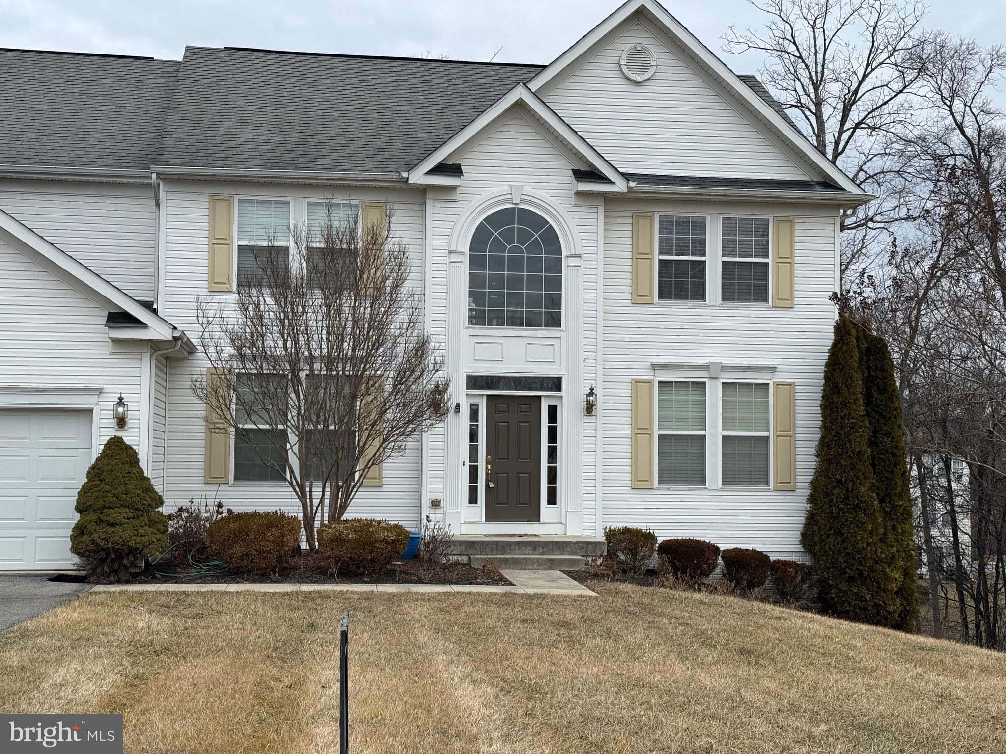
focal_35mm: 48
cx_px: 503
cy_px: 377
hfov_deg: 39.7
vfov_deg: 30.3
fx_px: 1395
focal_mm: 6.76
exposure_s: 1/1984
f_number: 1.78
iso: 64
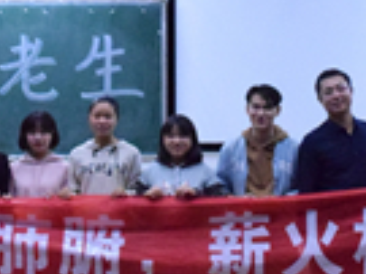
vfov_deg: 15.3
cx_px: 285
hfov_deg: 20.3
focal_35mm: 96
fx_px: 1014
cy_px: 88
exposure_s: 1/160
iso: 12800
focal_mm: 18
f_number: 4.5
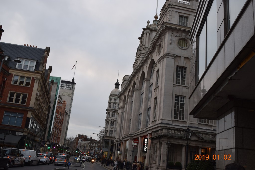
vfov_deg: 38.3
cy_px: 85
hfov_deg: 55.1
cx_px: 128
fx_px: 244
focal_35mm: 34
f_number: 5.6
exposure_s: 1/125
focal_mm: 23
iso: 400
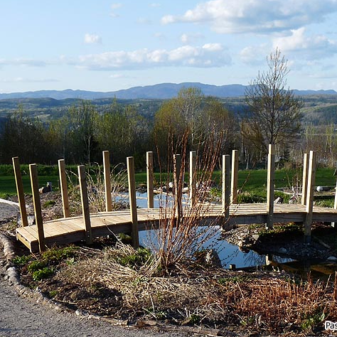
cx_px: 216
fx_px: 815
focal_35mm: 74
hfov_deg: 23.3
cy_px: 168
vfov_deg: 23.4
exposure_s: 1/250
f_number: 5.6
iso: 100
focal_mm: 6.4
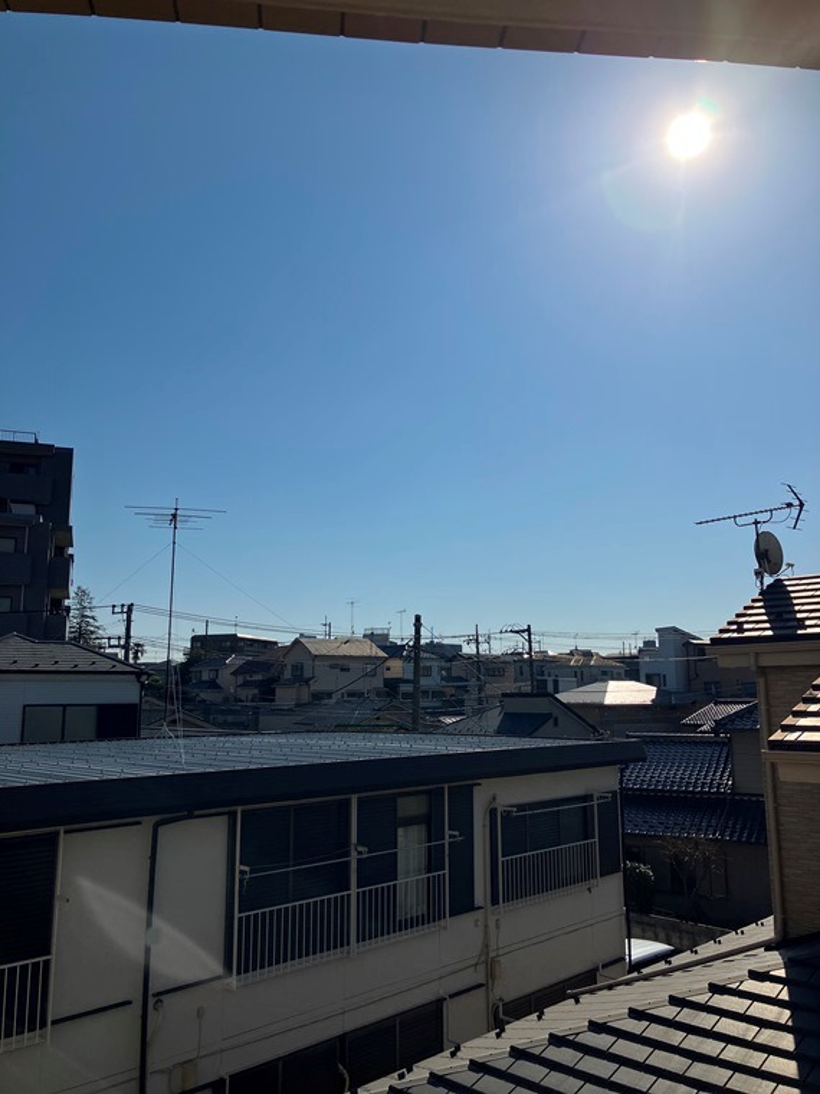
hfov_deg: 49.7
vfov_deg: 63.4
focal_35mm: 28
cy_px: 547
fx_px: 884
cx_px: 410
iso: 32
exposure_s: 1/8130
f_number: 1.8
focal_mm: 3.99
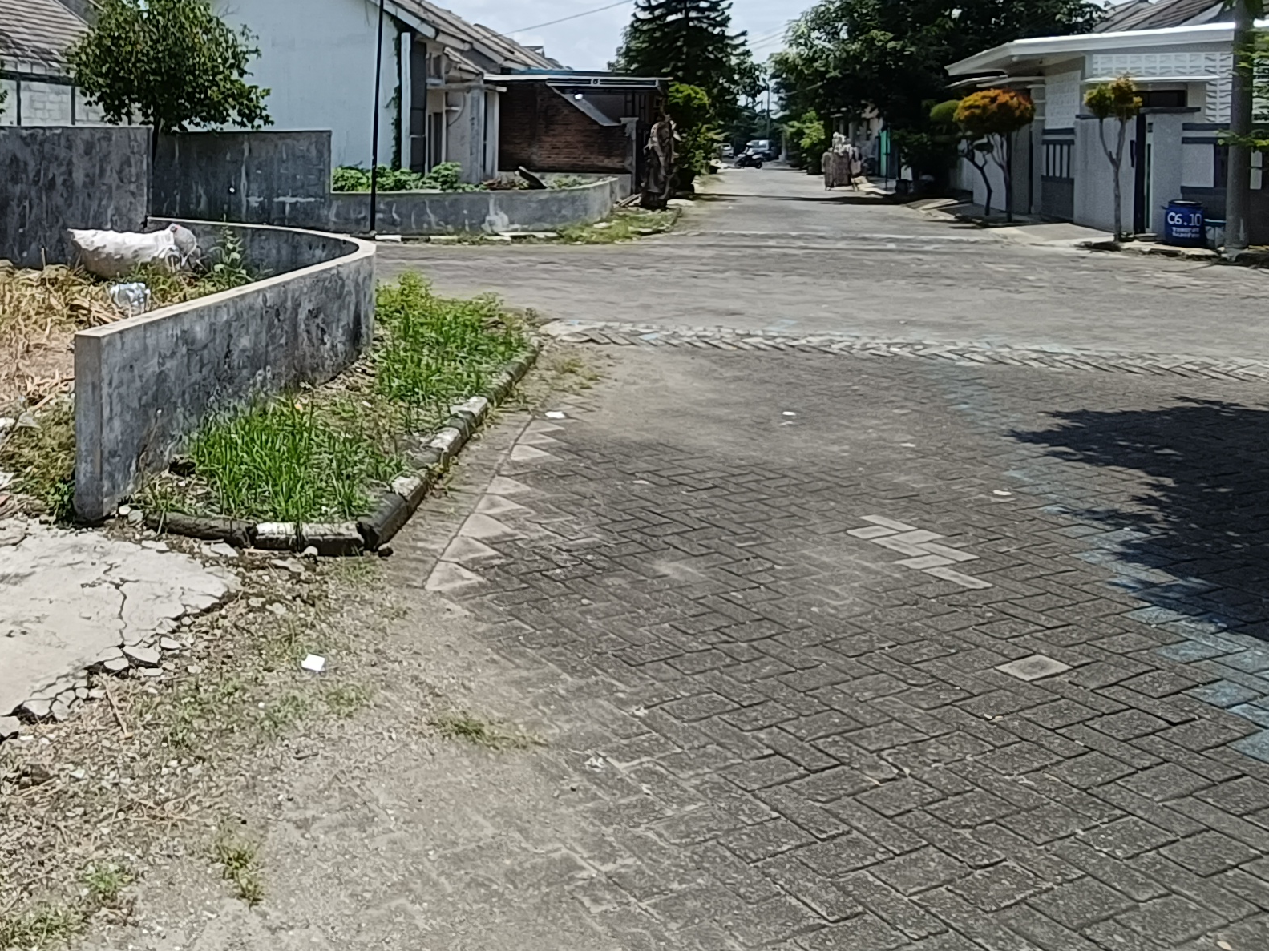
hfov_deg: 50.8
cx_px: 195
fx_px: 1210
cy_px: 135
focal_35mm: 33
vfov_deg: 40.4
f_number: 2.2
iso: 64
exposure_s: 1/1047
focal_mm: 1.68
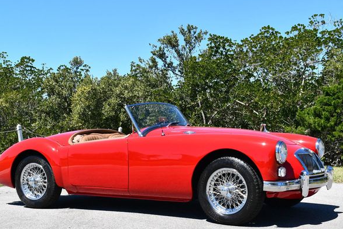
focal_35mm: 59
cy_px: 120
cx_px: 159
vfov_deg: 23.0
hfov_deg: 33.9
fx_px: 563
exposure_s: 1/250
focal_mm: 27
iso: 110
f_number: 8
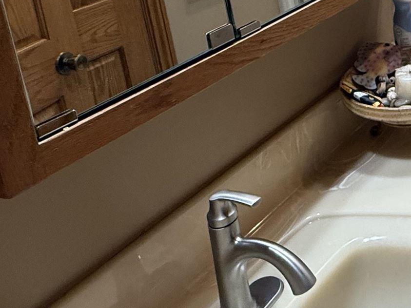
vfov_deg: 24.8
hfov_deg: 33.1
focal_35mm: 51
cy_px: -92
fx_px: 605
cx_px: 445
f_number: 2.2
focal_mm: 2.22
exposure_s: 1/120
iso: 250
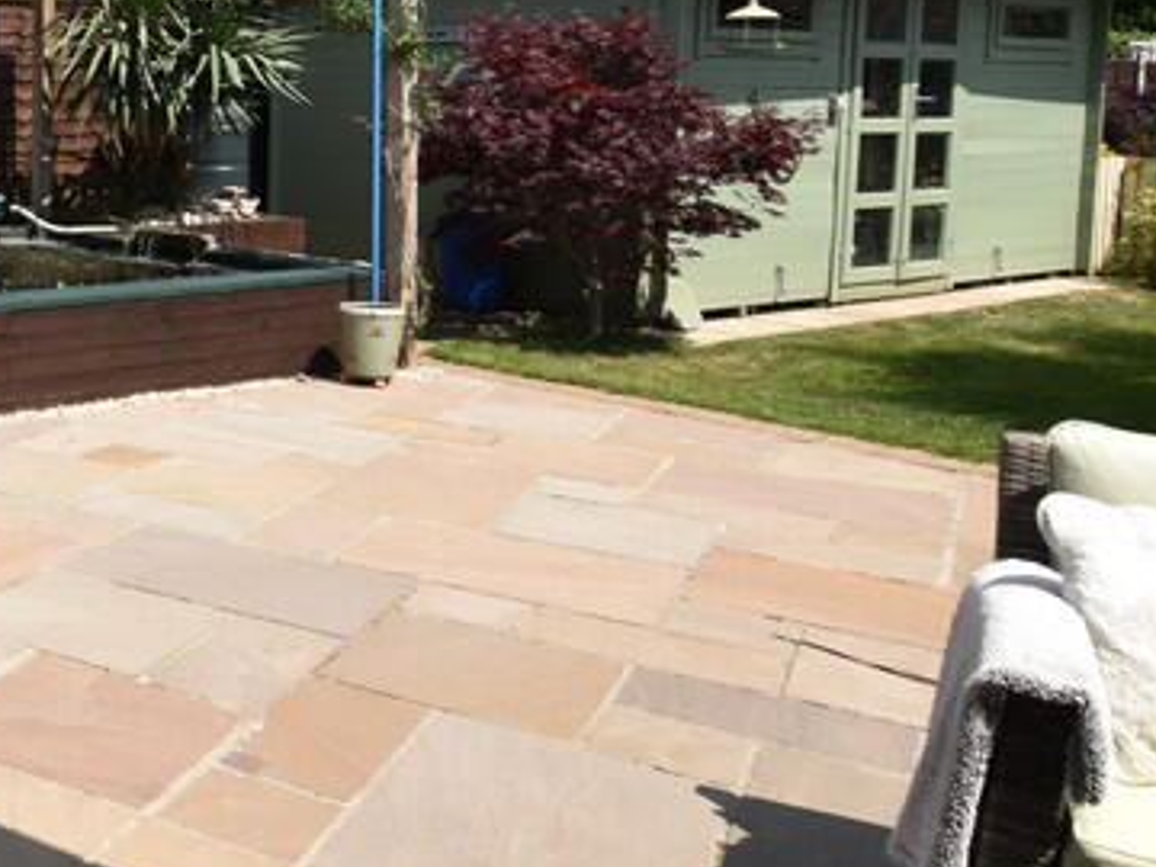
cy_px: 204
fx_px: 1369
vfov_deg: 34.3
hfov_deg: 35.4
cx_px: -250
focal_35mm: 41
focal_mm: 10
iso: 100
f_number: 8
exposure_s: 1/200
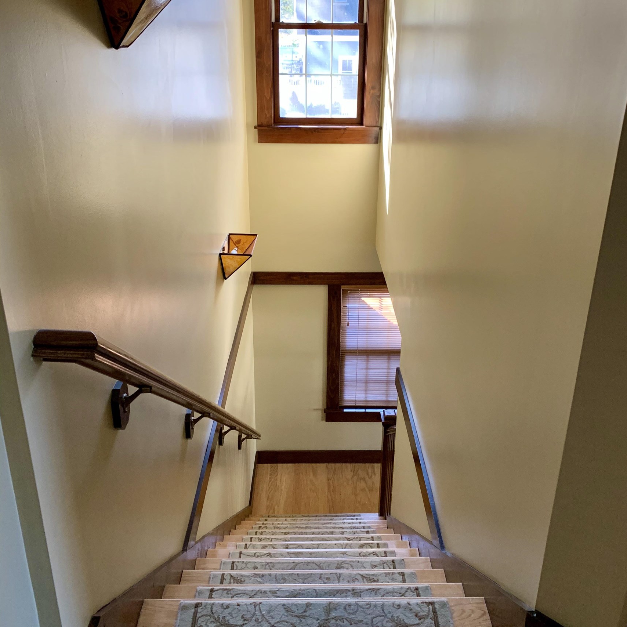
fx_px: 635
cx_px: 316
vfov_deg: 52.4
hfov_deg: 52.5
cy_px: 281
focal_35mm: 31
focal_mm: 4.25
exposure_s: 1/60
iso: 125
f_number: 1.8
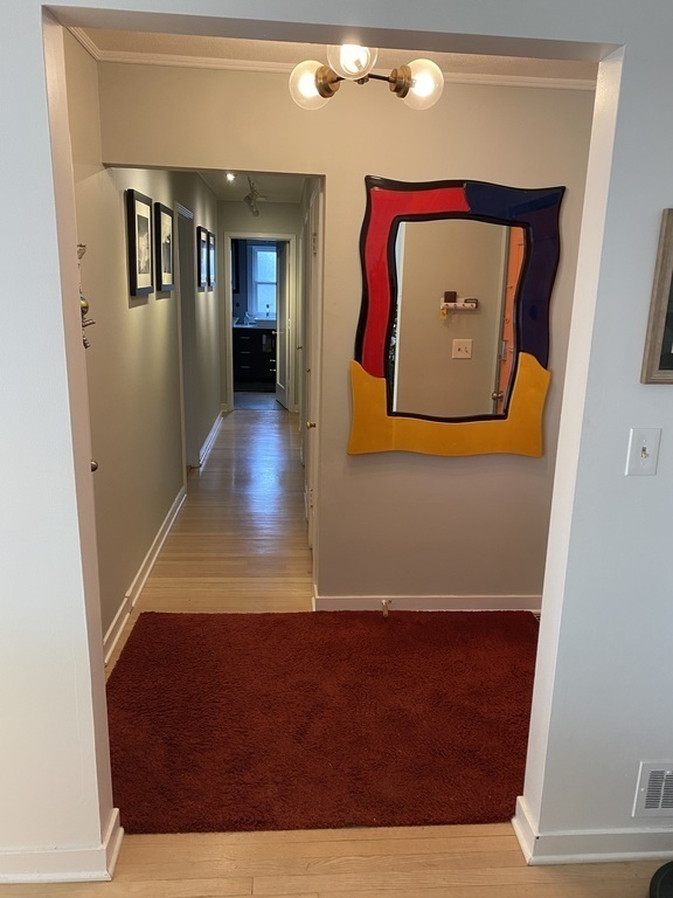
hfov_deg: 53.1
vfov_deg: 67.3
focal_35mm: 26
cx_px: 336
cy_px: 449
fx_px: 674
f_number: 1.8
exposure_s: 1/60
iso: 125
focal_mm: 4.25
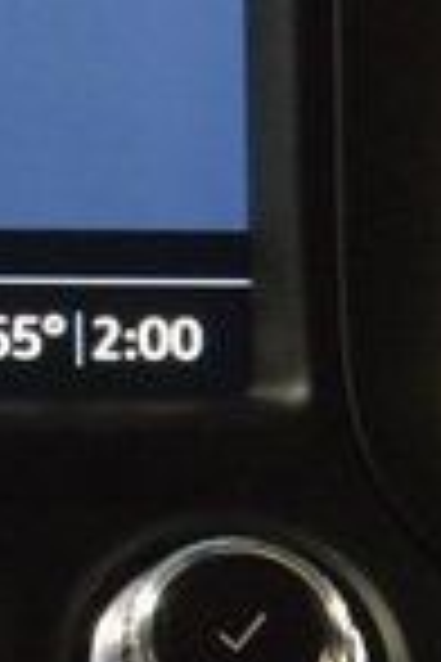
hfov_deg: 3.0
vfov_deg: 4.5
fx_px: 8415
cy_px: -56
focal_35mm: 458
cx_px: -454
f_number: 4.5
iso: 6400
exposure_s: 1/125
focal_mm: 70
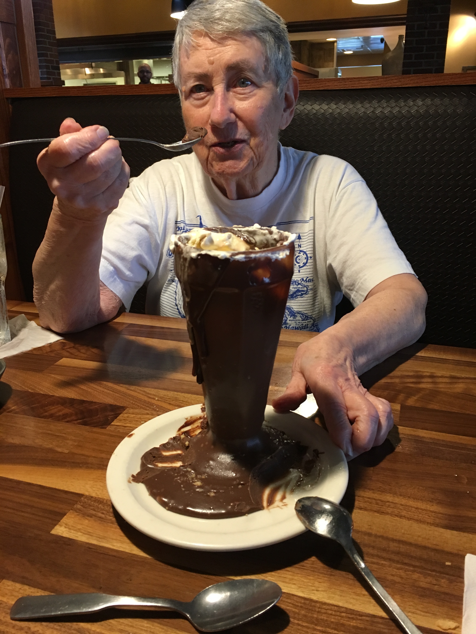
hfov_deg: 48.2
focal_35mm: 29
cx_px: 238
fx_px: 532
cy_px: 317
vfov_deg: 61.7
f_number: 2.2
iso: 125
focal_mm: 4.15
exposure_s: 1/30
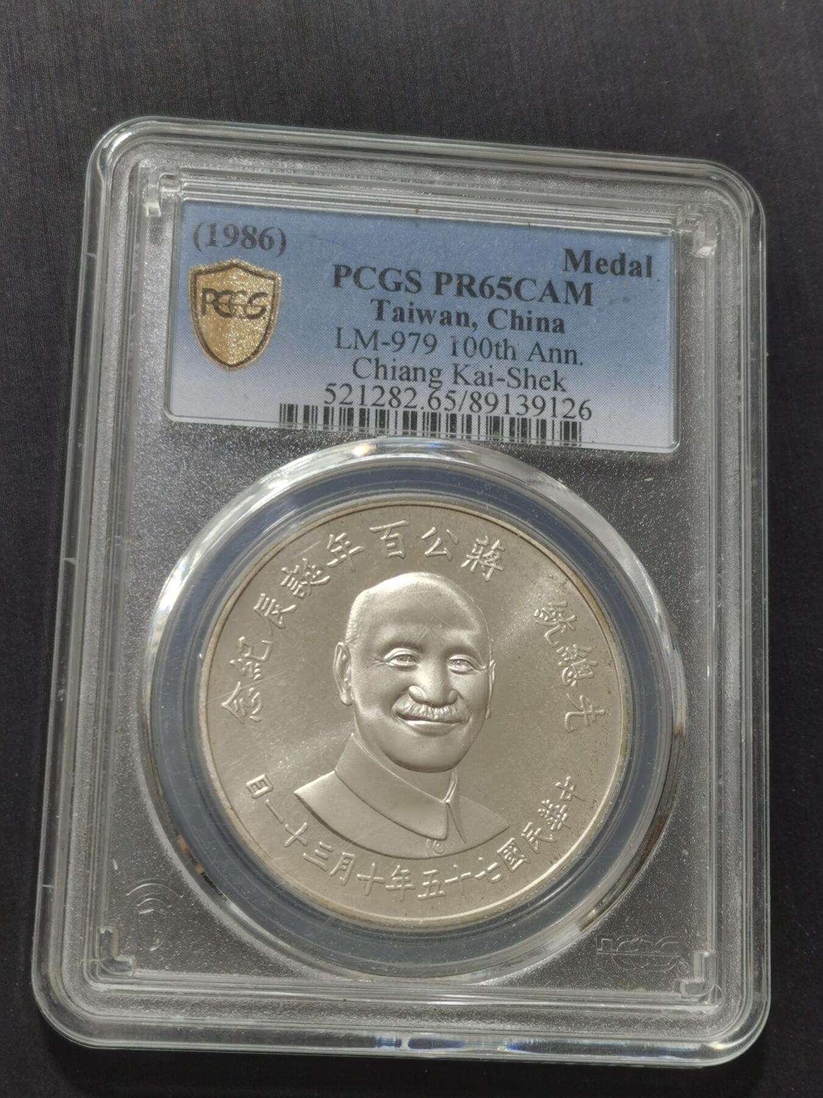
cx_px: 412
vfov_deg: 27.8
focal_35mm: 70
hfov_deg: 21.0
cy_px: 549
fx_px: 2219
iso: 50
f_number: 1.8
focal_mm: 5.58
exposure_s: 1/100
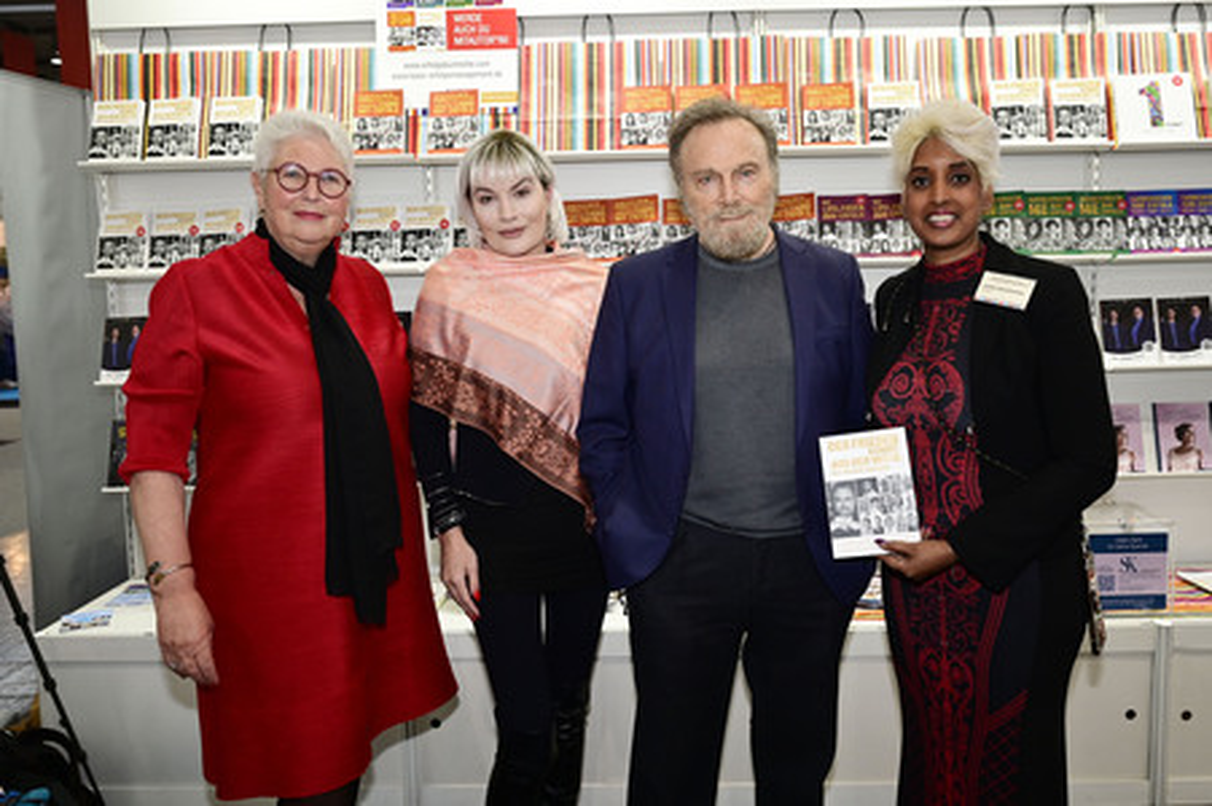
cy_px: 403
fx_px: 875
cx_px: 606
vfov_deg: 49.5
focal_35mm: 26
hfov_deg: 69.4
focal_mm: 26
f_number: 5
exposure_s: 1/200
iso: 1600
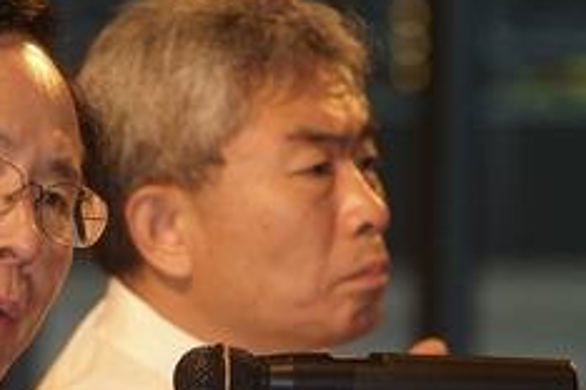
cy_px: 341
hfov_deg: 4.8
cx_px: 18
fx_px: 7048
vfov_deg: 3.2
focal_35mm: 433
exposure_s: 1/60
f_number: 4
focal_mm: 135
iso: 800
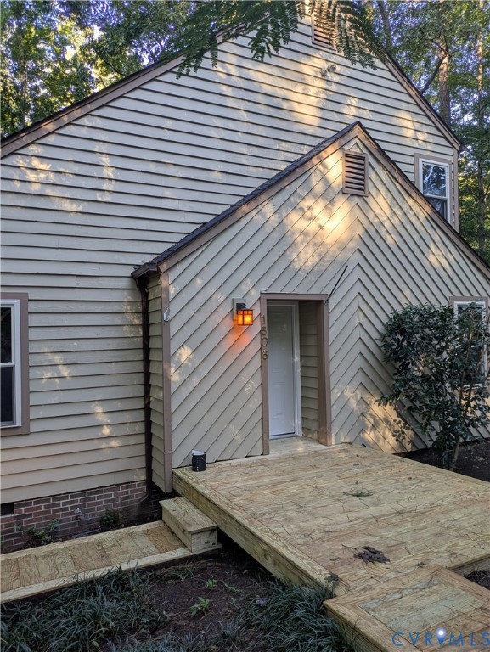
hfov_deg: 54.9
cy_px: 326
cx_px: 245
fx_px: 471
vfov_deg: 69.4
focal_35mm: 25
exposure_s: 1/120
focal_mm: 5.43
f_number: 1.89
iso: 52
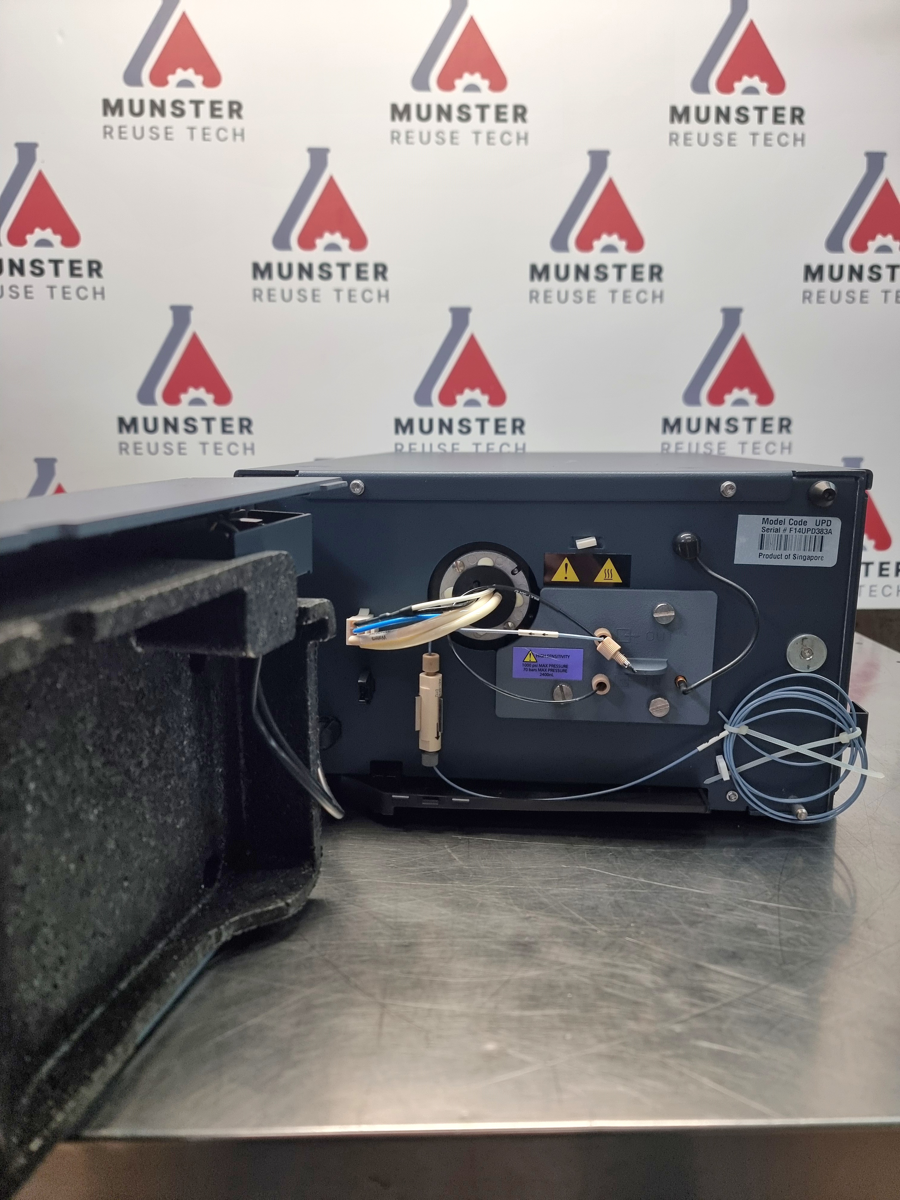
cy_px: 600
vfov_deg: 71.6
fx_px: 832
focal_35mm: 24
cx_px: 450
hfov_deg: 56.8
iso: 80
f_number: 1.8
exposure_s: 1/100
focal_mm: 6.7
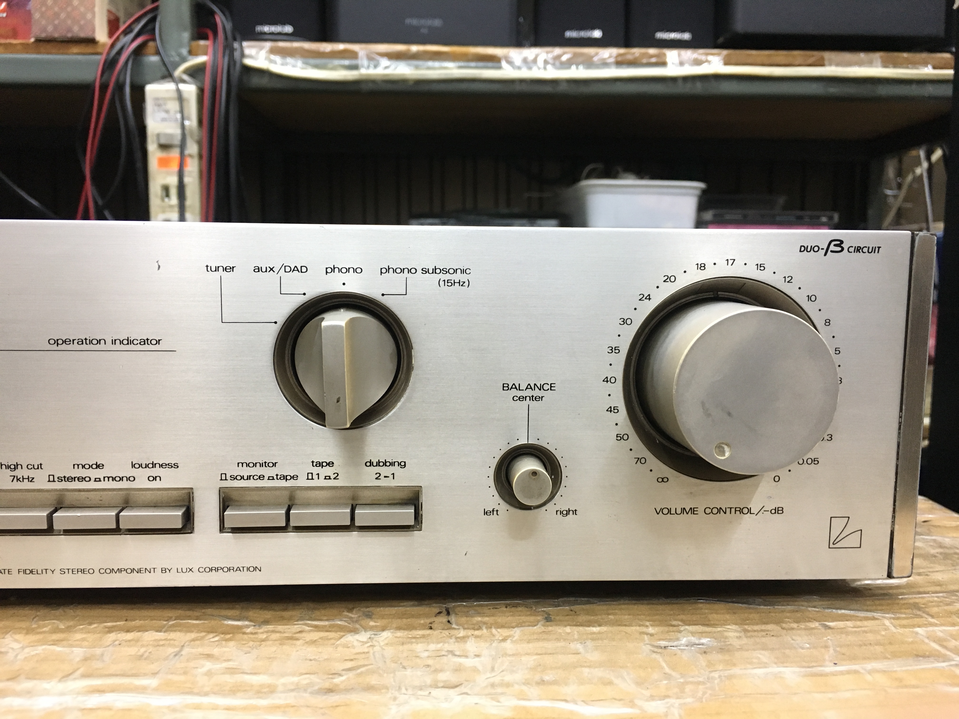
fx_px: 803
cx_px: 480
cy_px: 360
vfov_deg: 48.2
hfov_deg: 61.7
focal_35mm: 29
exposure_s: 1/33
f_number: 2.2
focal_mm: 4.15
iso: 200
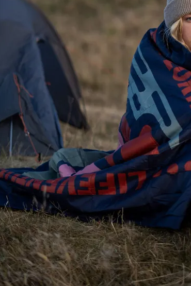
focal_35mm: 108
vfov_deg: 18.8
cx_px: 195
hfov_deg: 12.5
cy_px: 71
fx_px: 859
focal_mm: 50
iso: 160
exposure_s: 1/500
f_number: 1.8
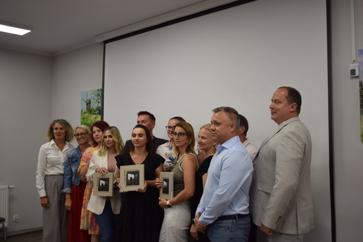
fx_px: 363
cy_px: 121
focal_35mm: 36
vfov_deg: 36.9
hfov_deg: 53.1
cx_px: 182
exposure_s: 1/80
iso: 400
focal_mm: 24
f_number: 4.5
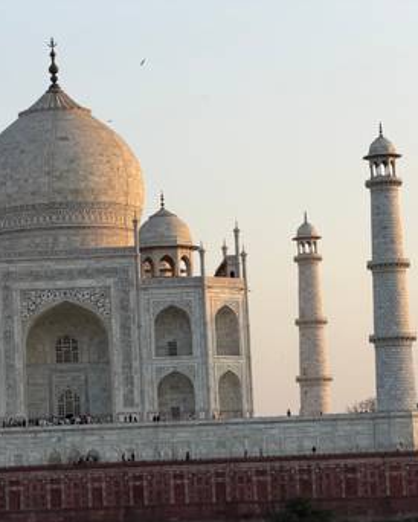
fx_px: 2117
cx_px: 67
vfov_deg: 14.1
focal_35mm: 137
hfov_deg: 11.2
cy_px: 272
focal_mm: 16.89
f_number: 2.8
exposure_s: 1/448
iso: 50
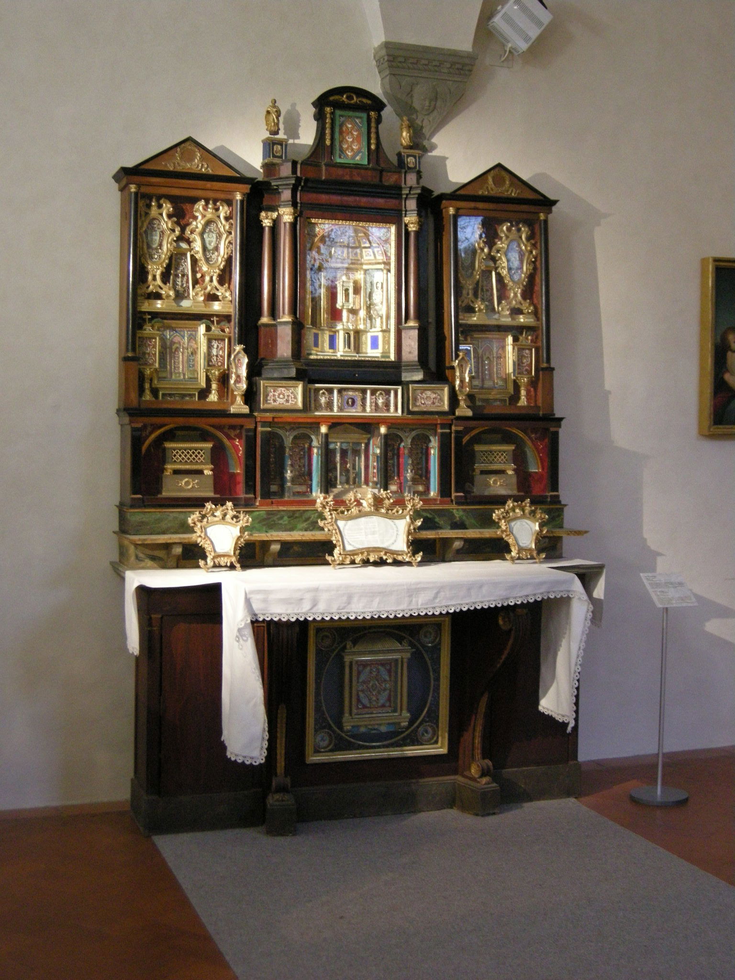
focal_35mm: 48
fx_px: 1359
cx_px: 368
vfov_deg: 39.7
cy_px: 490
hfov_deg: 30.3
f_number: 3.1
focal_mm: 10.1
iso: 400
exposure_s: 1/12
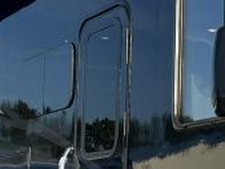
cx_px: 316
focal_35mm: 128
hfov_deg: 14.6
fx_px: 833
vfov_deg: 11.5
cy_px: 172
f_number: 1.78
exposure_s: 1/2660
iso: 80
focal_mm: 6.86
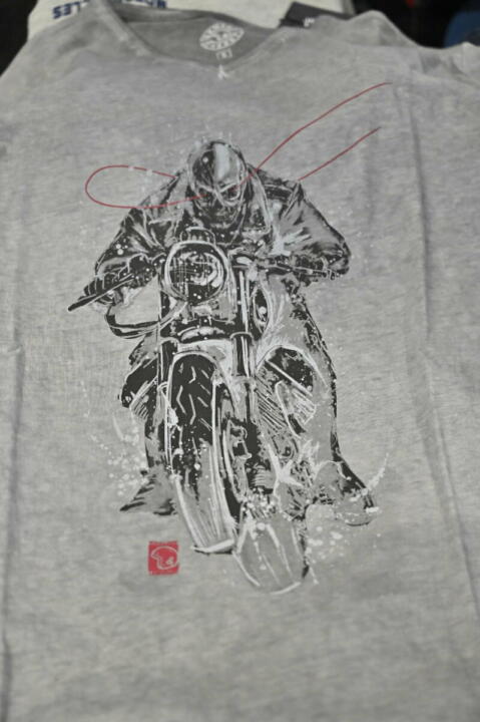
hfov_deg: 23.3
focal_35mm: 58
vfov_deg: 34.5
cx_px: 240
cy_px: 361
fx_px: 1162
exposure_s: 1/80
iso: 1800
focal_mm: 58
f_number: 4
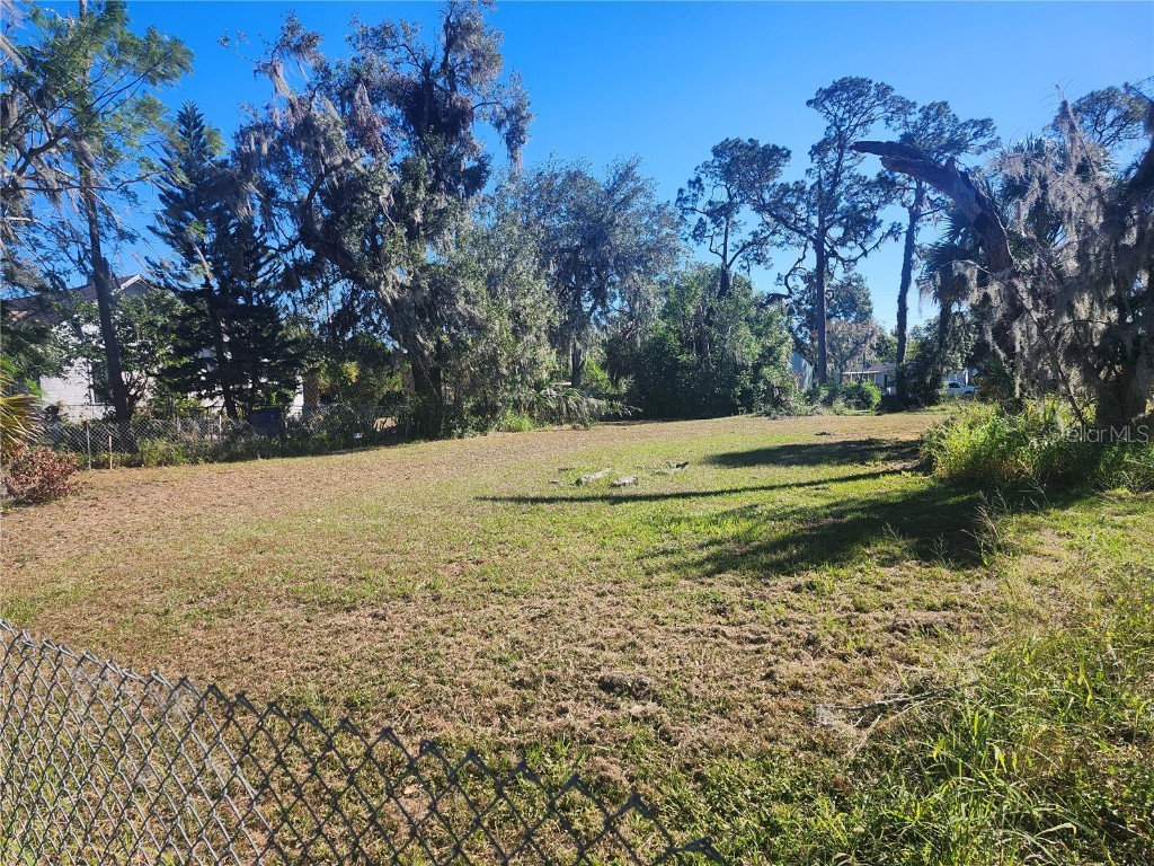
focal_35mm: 23
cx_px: 577
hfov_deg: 73.9
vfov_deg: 58.9
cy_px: 433
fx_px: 767
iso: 25
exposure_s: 1/929
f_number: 1.8
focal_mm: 5.54
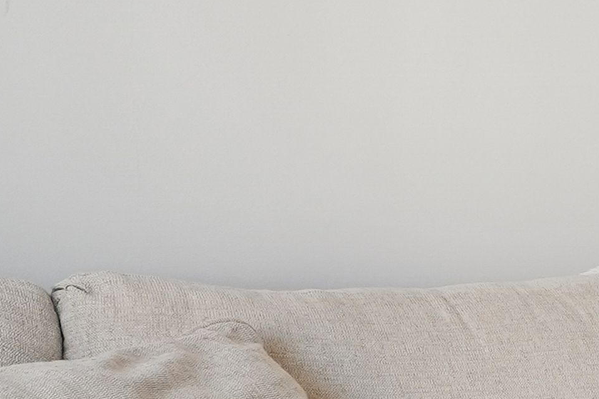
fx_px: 1866
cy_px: 263
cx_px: 2138
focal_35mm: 112
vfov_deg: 12.2
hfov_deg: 9.4
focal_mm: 15.3
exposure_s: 1/13
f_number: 8
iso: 250
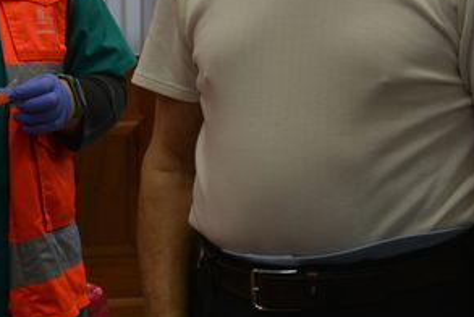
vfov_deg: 11.1
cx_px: -44
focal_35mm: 122
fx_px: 1603
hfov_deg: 16.3
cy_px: -54
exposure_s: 1/90
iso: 220
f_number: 4
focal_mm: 25
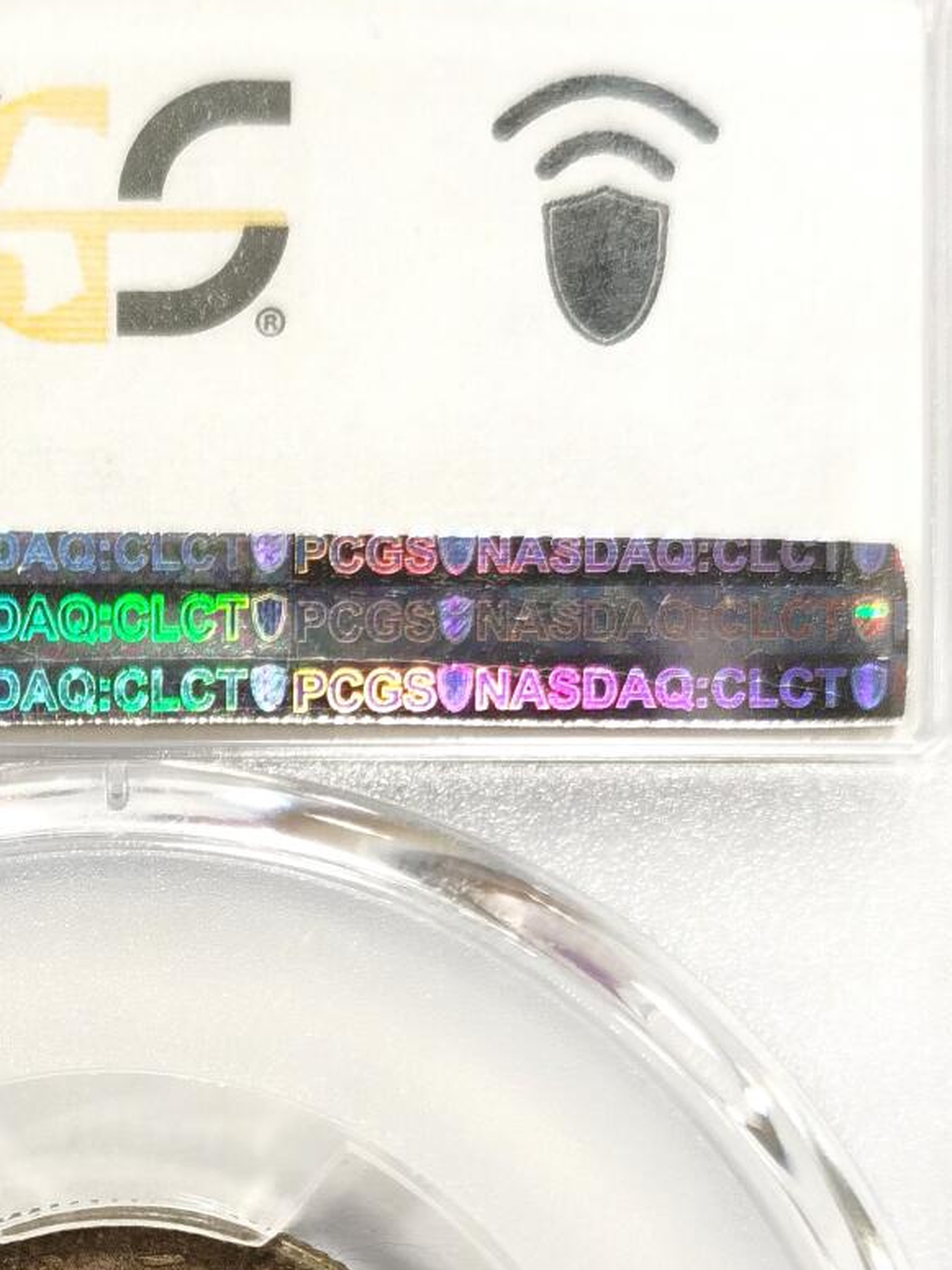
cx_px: 136
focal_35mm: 126
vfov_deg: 15.4
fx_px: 4622
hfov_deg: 11.7
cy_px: 1200
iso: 160
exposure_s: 1/100
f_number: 16
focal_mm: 5.56
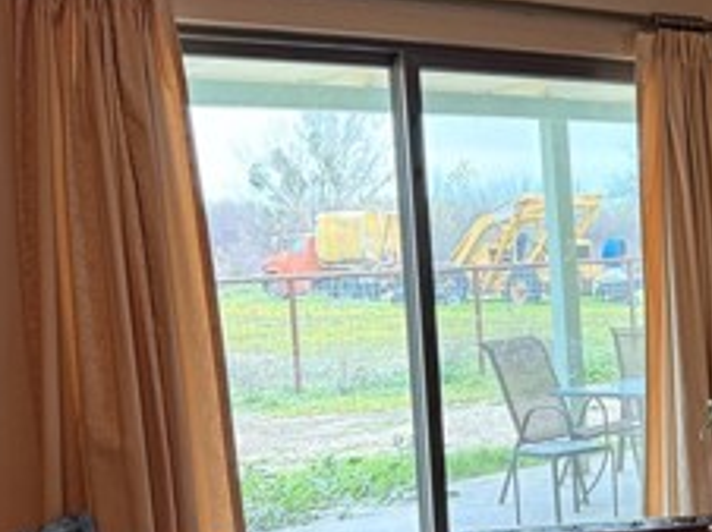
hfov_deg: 24.6
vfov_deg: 21.6
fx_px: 1397
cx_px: 948
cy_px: 315
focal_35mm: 68
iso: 400
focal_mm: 6.76
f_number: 1.78
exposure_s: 1/60
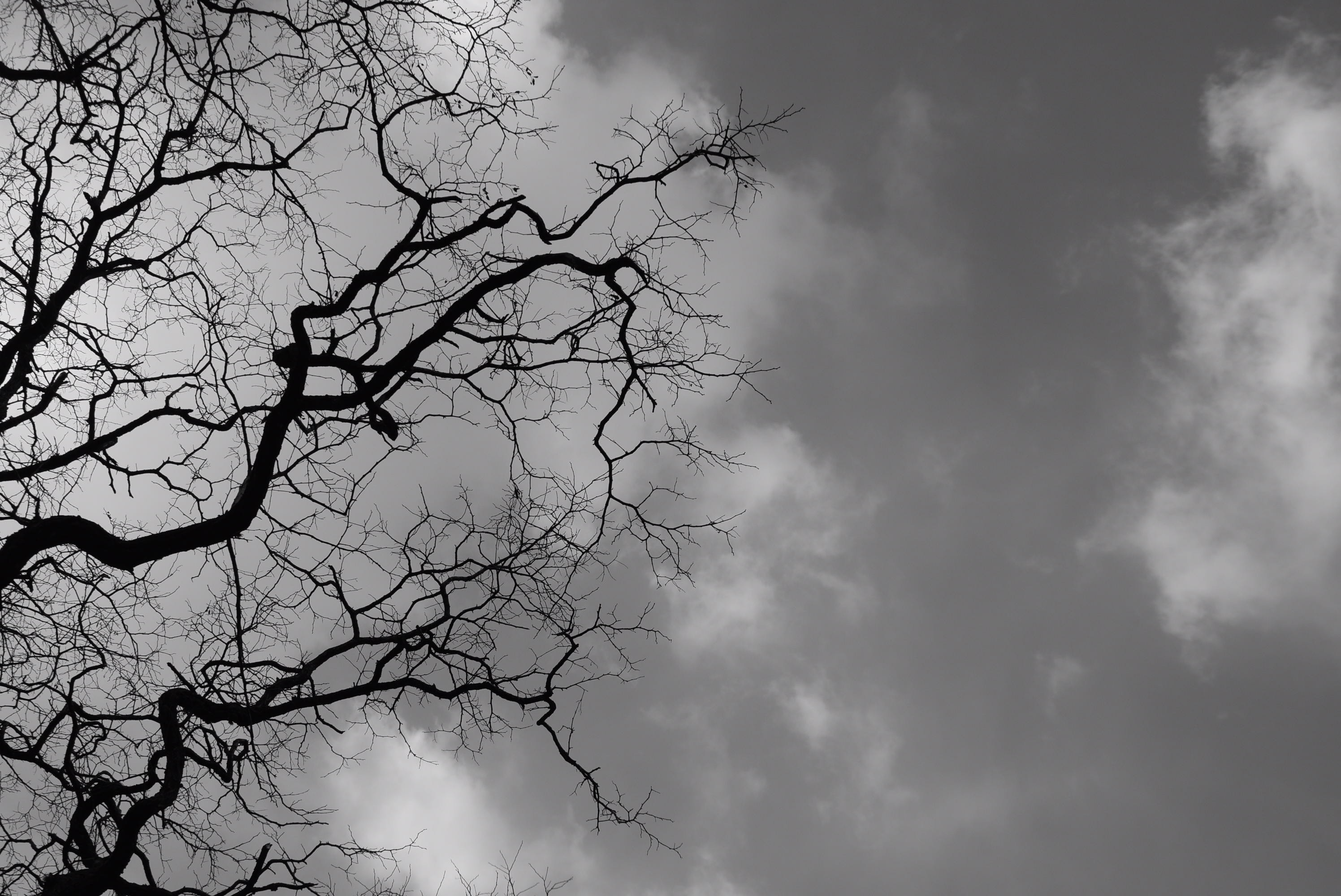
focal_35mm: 63
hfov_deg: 31.9
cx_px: 670
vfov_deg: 21.6
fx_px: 2348
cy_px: 448
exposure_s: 1/400
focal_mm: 42
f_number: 10
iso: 200
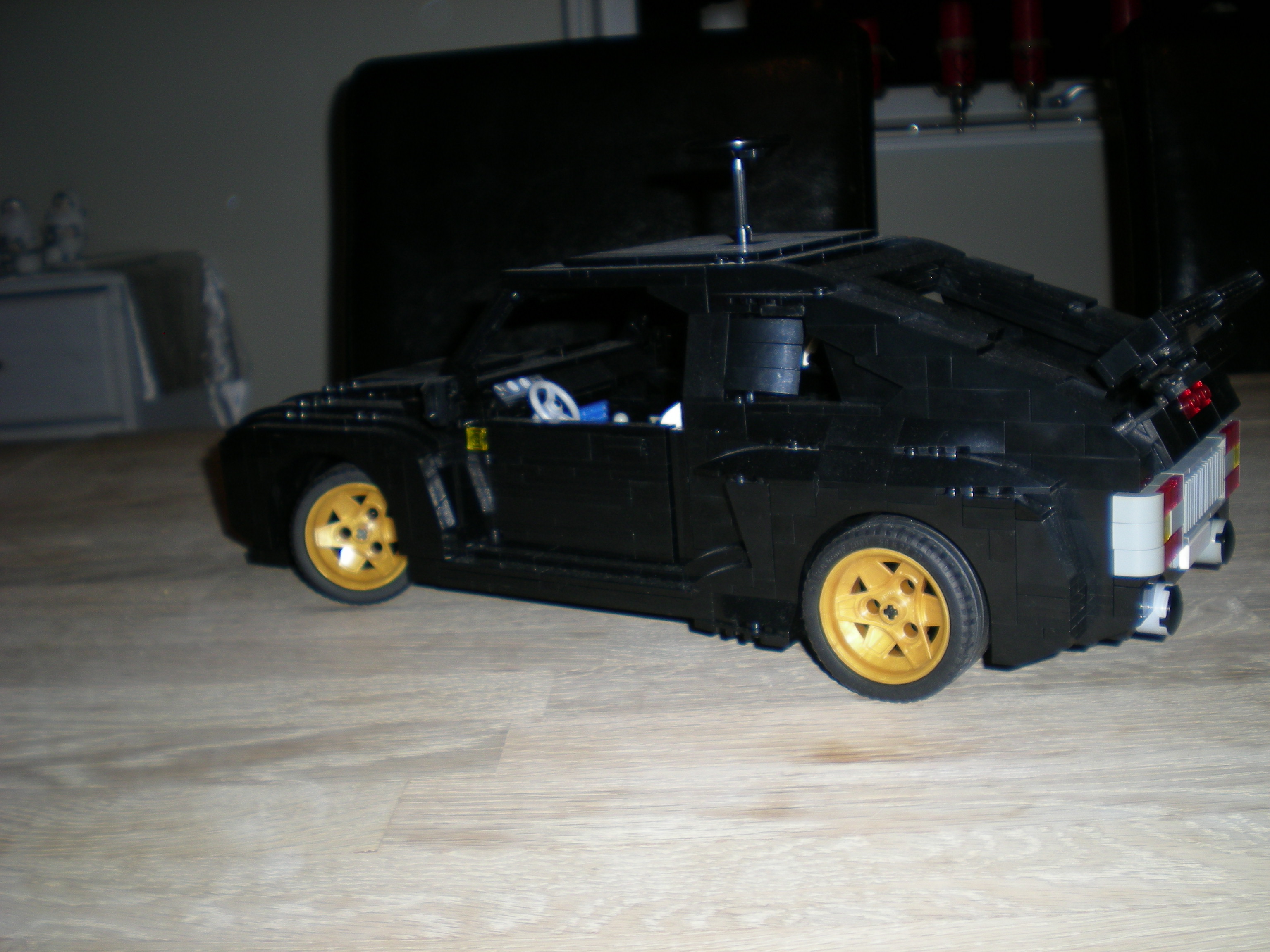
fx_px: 1394
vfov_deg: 37.7
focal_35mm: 38
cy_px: 476
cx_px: 635
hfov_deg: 49.0
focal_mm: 6.3
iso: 50
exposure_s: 1/60
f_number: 3.1
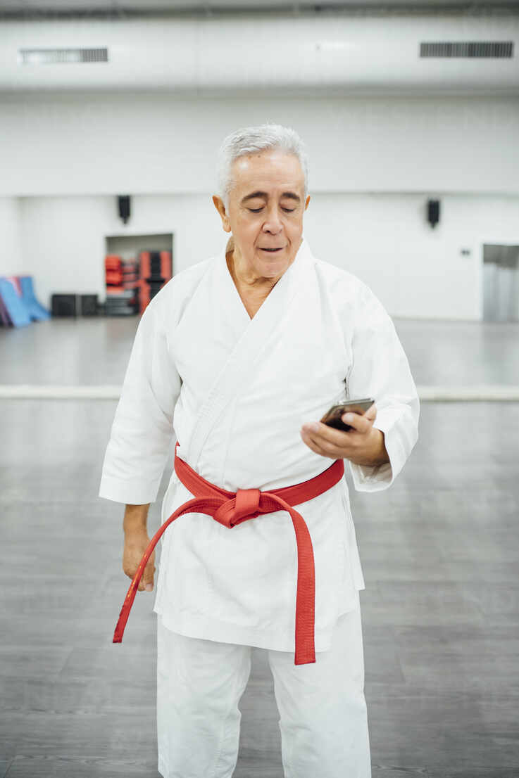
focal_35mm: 35
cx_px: 260
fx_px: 757
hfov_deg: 37.8
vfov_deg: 54.4
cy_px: 389
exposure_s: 1/160
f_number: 2
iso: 800
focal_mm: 35
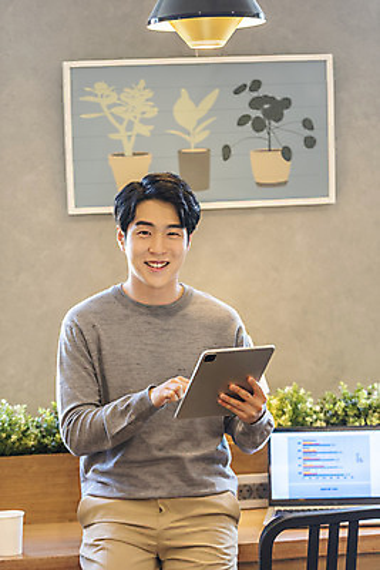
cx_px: 190
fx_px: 1835
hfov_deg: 11.8
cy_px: 285
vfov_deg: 17.6
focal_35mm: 116
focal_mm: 116
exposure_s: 1/60
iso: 500
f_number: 2.8
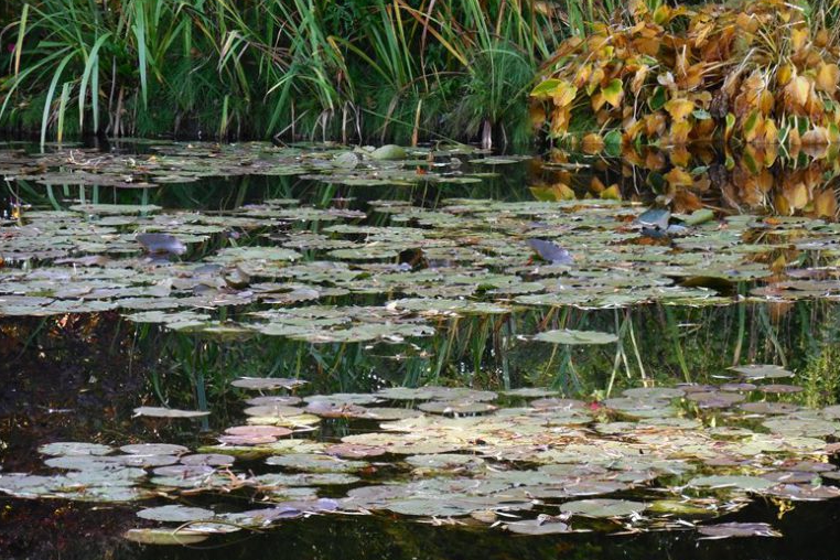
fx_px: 4083
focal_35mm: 175
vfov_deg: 7.8
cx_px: 420
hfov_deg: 11.7
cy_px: 268
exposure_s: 1/60
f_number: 5.3
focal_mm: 29.8
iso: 400
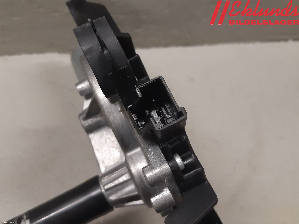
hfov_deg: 67.3
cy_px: 112
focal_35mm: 26
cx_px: 150
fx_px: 225
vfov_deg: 53.1
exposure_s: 1/50
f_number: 1.7
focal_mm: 3.93
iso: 125
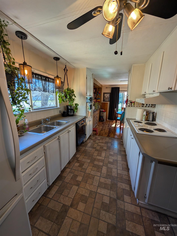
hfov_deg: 94.6
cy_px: 118
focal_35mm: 12
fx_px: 82
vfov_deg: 110.5
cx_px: 88
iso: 45
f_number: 1.7
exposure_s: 1/164
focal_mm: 2.02
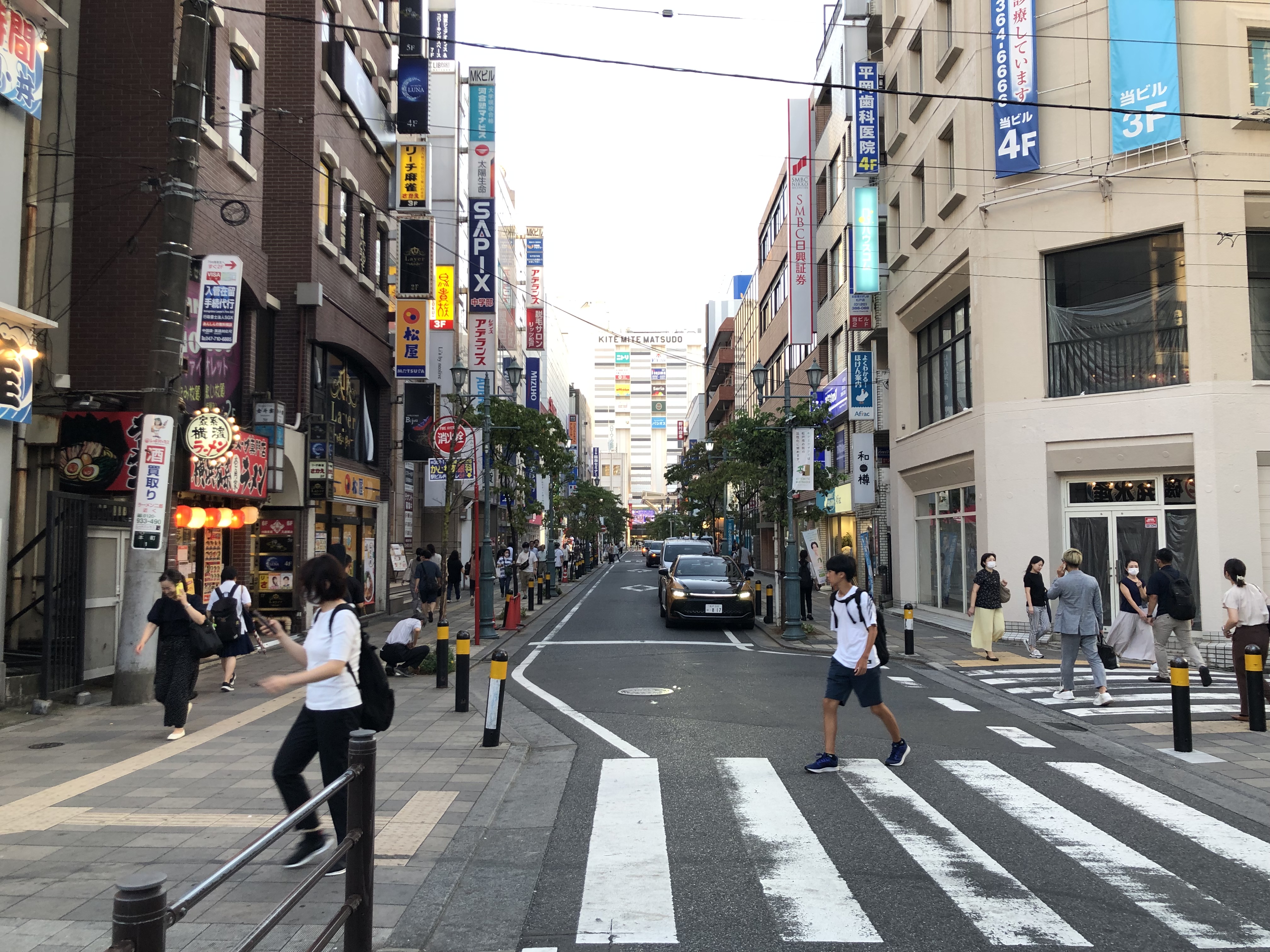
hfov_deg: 63.4
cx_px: 635
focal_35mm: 28
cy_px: 476
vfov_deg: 49.7
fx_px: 1027
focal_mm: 4
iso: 32
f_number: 1.8
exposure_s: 1/100
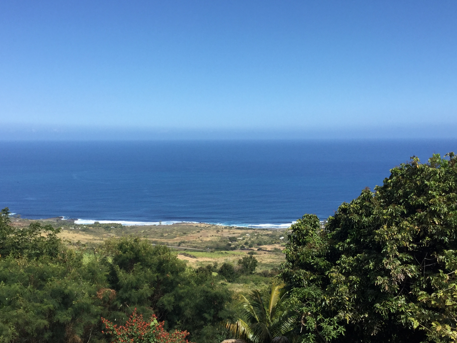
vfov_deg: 32.8
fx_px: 581
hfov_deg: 42.9
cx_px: 219
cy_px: 206
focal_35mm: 44
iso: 25
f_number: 2.4
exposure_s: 1/1148
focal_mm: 3.3
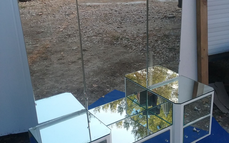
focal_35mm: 44
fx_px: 275
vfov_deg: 29.2
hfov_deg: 45.3
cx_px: 115
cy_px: 69
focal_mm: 3.3
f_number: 2.2
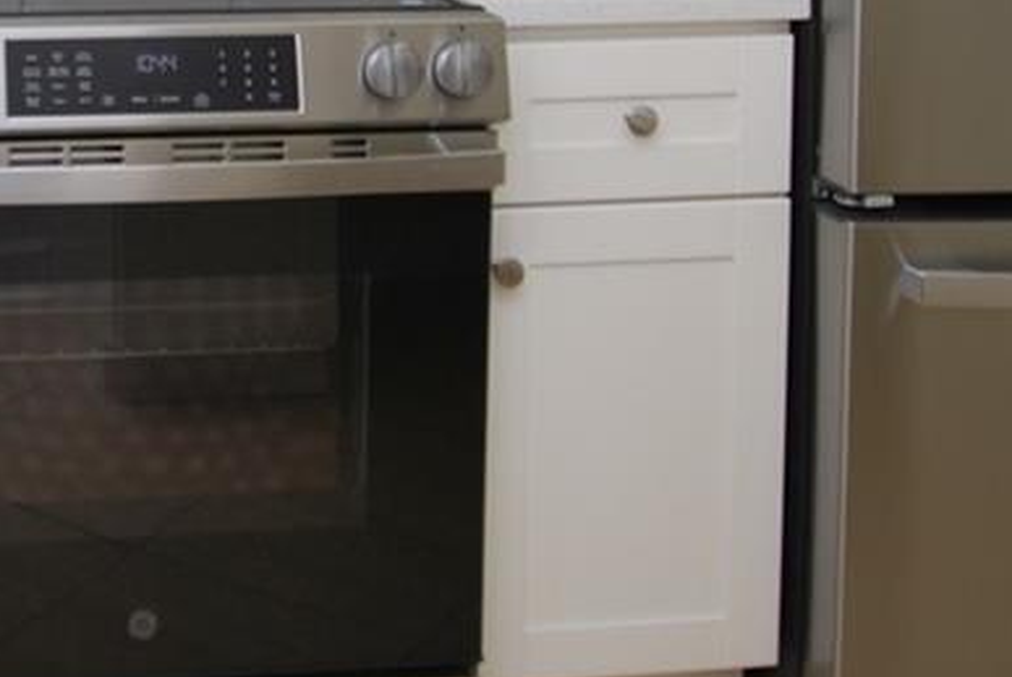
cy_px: -157
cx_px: -105
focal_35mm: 62
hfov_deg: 29.2
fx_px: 1745
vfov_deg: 20.4
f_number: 3.5
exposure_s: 1/60
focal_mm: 10
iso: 100
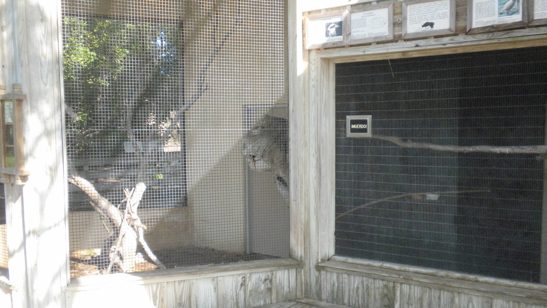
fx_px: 595
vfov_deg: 29.0
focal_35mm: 41
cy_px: 175
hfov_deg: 49.4
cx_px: 272
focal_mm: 6.6
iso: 284
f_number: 3.5
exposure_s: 1/600
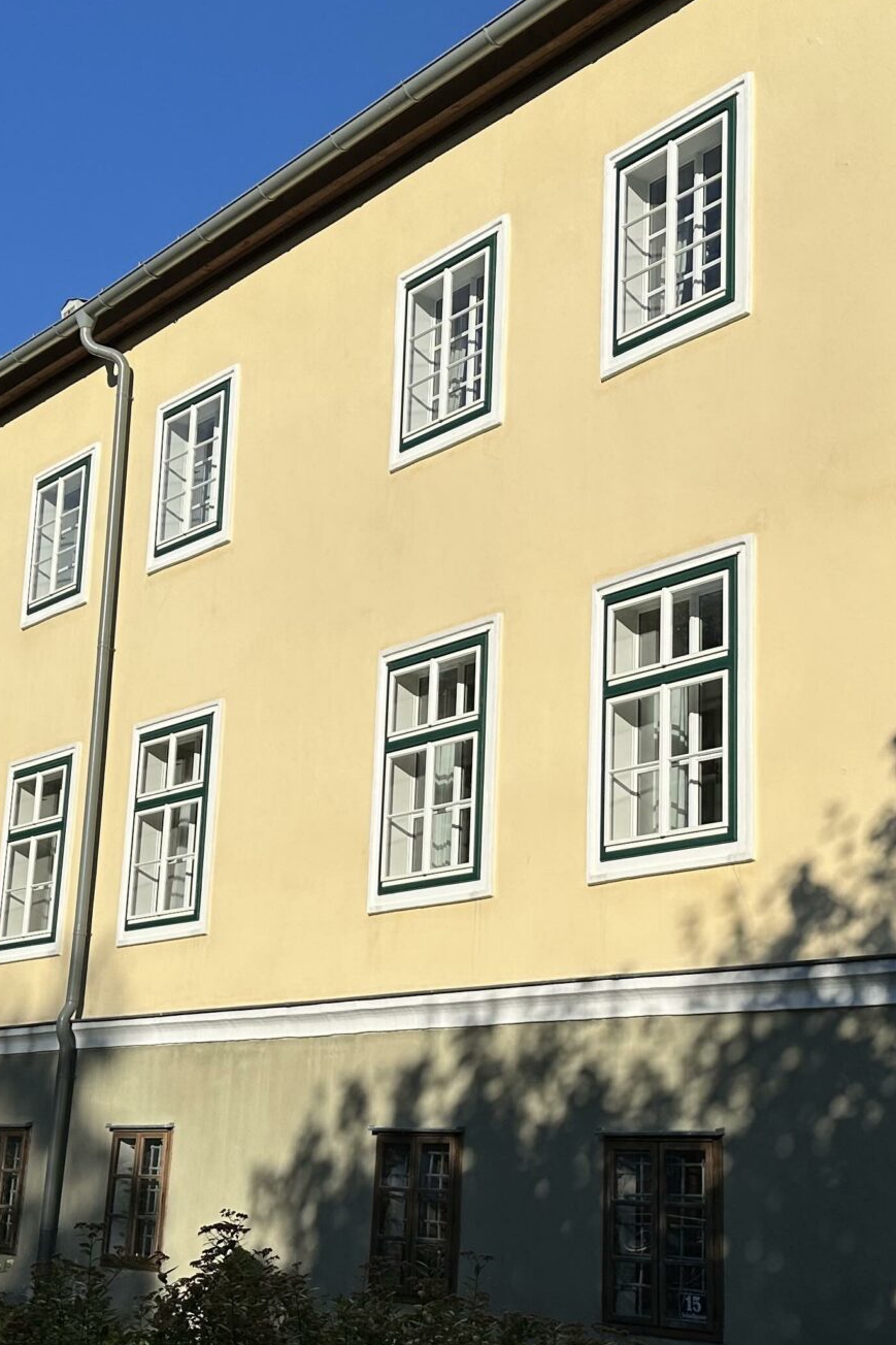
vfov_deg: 40.3
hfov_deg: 27.5
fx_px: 1830
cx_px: 501
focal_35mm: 49
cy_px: 716
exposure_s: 1/9709
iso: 80
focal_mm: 6.86
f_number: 1.78
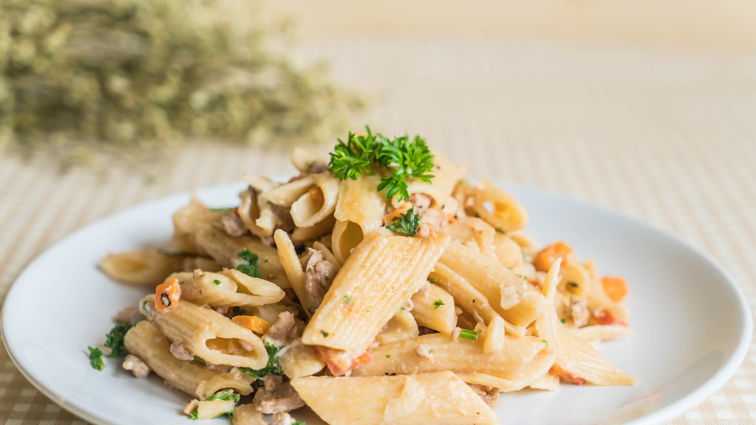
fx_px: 1483
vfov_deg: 16.3
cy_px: 247
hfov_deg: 28.6
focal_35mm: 74
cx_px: 379
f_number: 5.6
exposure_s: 1/60
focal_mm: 70
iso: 250
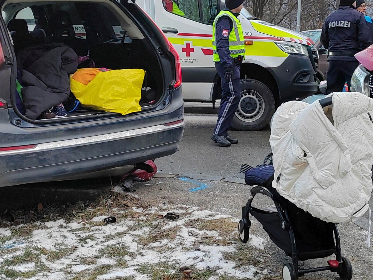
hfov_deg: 30.3
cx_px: 203
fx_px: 690
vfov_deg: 22.8
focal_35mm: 64
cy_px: 78
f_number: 1.9
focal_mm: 5.52
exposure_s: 1/120
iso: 100
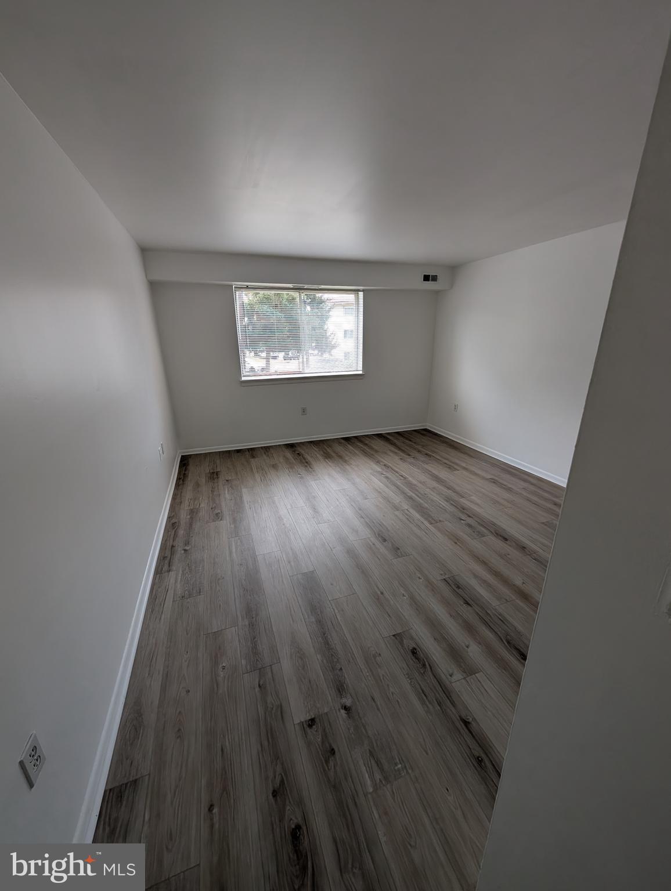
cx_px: 336
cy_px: 446
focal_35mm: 12
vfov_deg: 110.5
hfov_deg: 94.6
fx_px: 309
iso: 54
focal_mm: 2.02
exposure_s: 1/125
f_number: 1.7
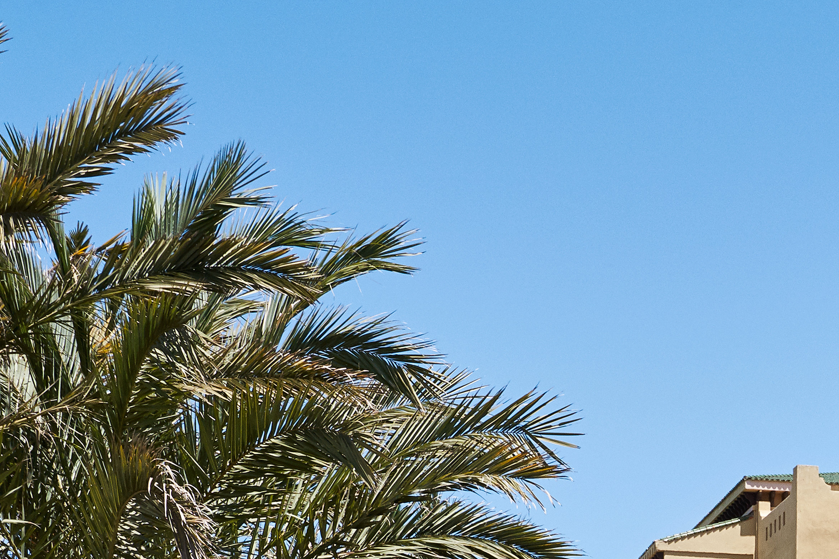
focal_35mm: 102
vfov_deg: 13.0
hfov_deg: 18.8
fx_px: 2377
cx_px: 1026
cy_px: 718
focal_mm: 30
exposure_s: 1/350
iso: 400
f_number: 11
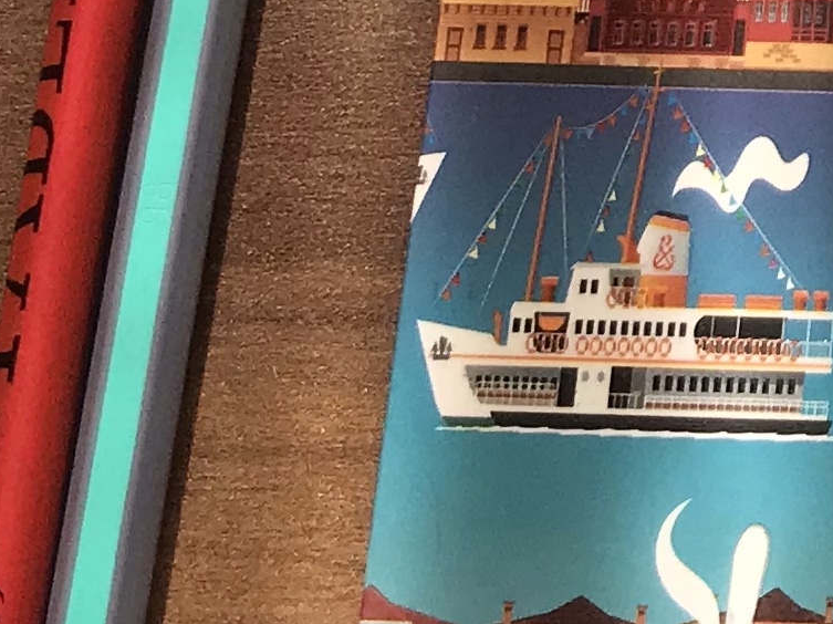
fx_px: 3608
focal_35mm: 150
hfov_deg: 12.2
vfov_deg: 9.6
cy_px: -357
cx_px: 1462
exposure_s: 1/560
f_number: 1.8
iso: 20
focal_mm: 3.99
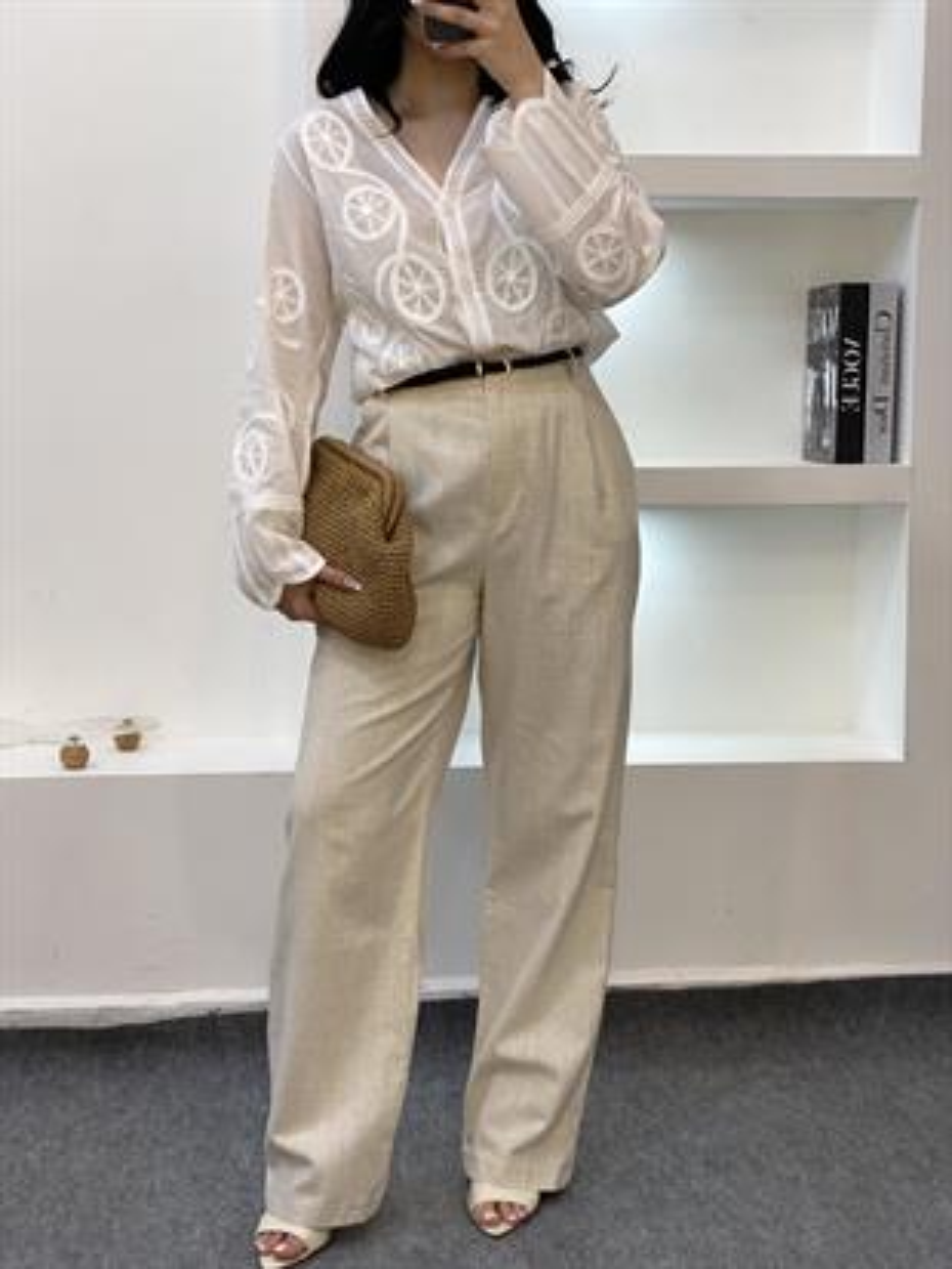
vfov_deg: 36.8
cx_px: 476
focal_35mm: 52
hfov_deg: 28.0
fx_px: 1906
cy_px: 634
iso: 64
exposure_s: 1/100
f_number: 2
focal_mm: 6
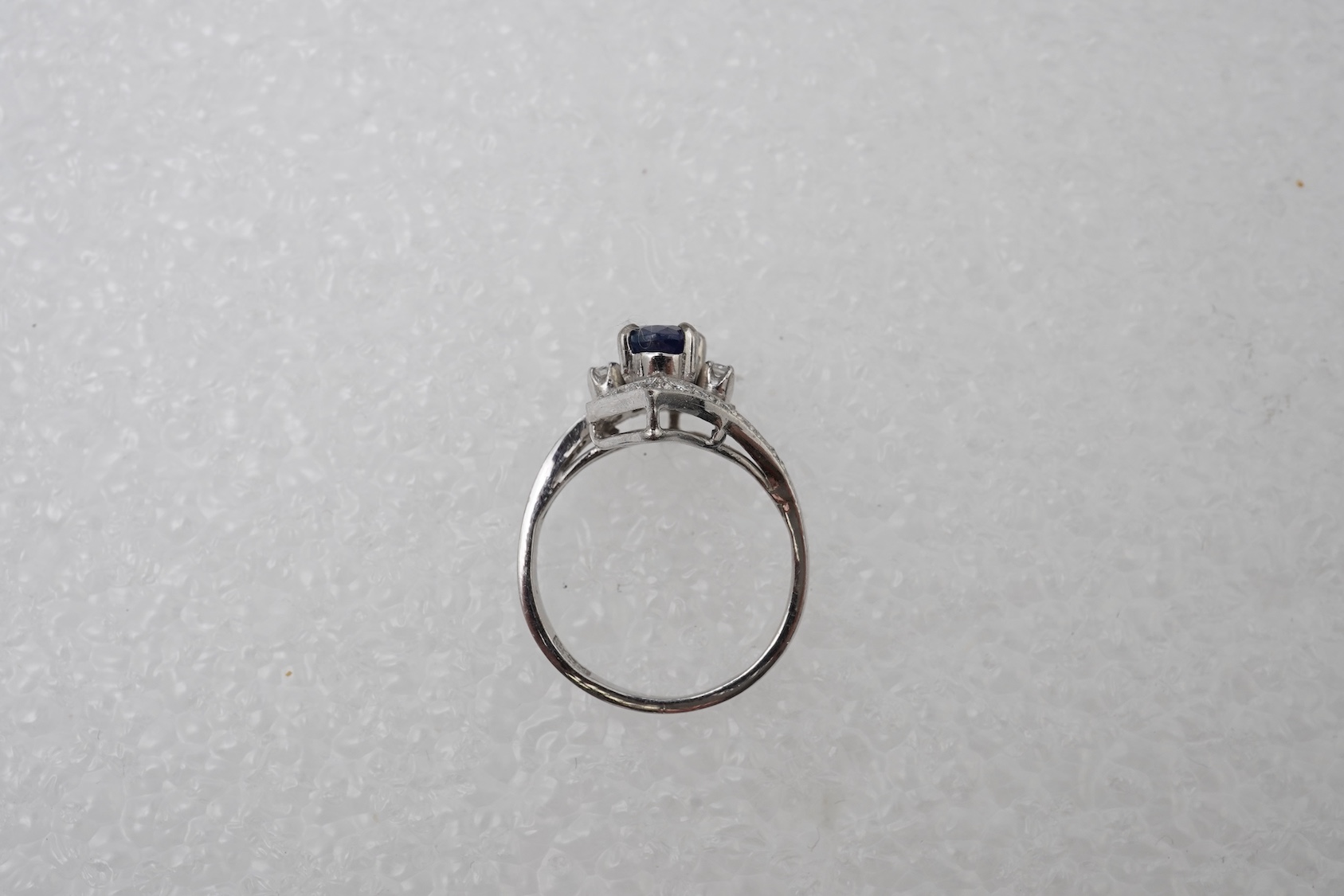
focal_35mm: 45
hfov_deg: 43.6
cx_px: 672
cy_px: 448
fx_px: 1680
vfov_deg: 29.9
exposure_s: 1/125
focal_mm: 30
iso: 400
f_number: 22
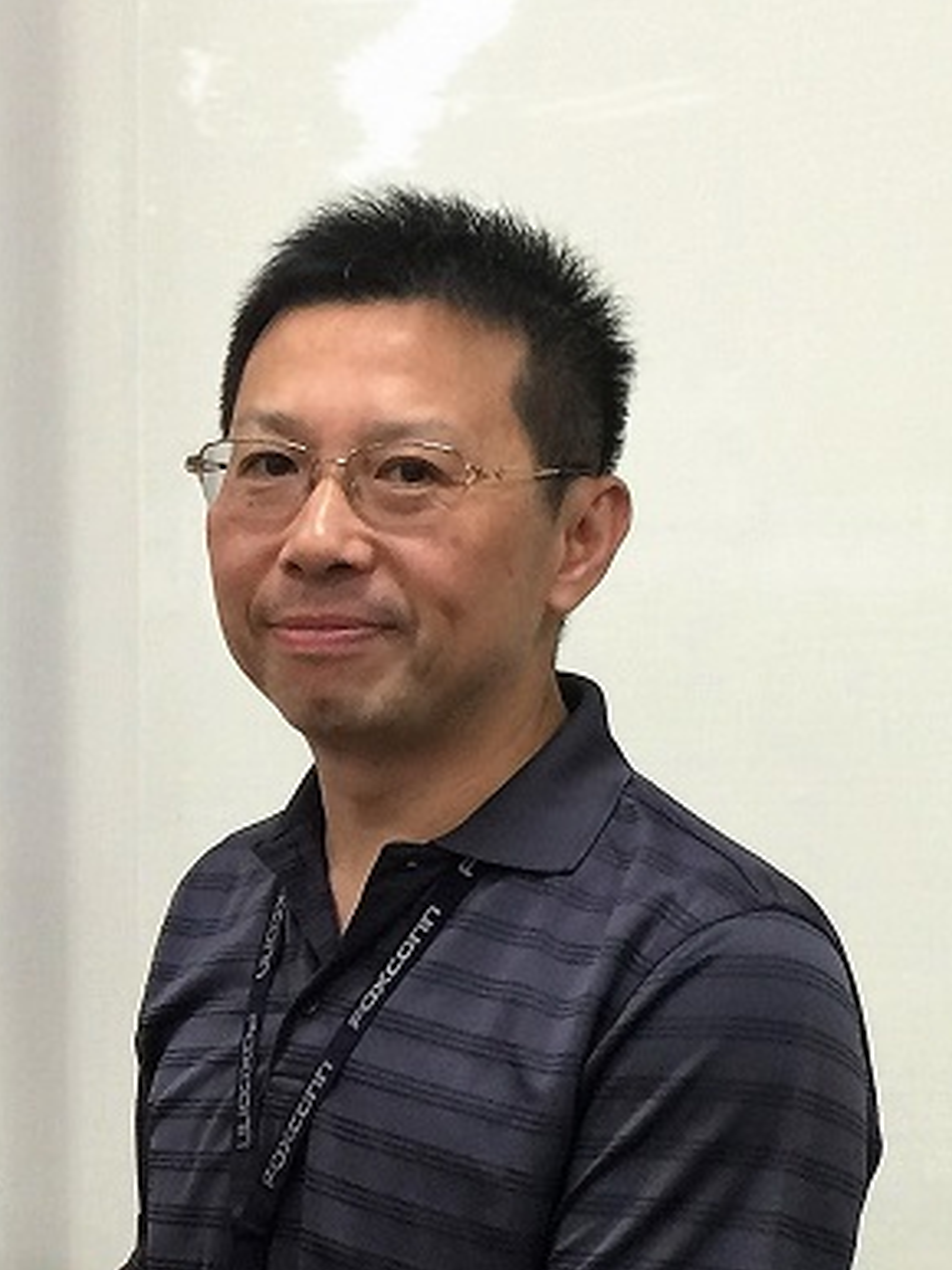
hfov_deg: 46.8
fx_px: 1101
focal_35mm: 30
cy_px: 646
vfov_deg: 60.0
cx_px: 476
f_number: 2.2
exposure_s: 1/15
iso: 32
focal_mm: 4.15
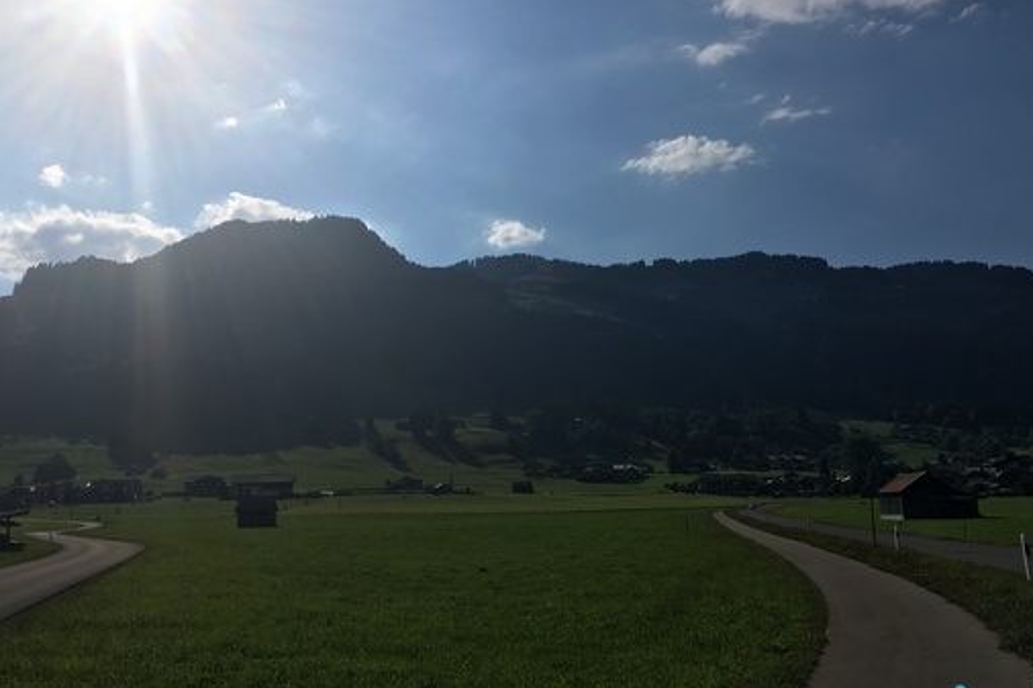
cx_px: 532
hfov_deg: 54.4
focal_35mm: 35
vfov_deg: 37.8
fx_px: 1004
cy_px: 343
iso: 25
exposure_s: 1/8547
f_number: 2.2
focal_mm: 4.15
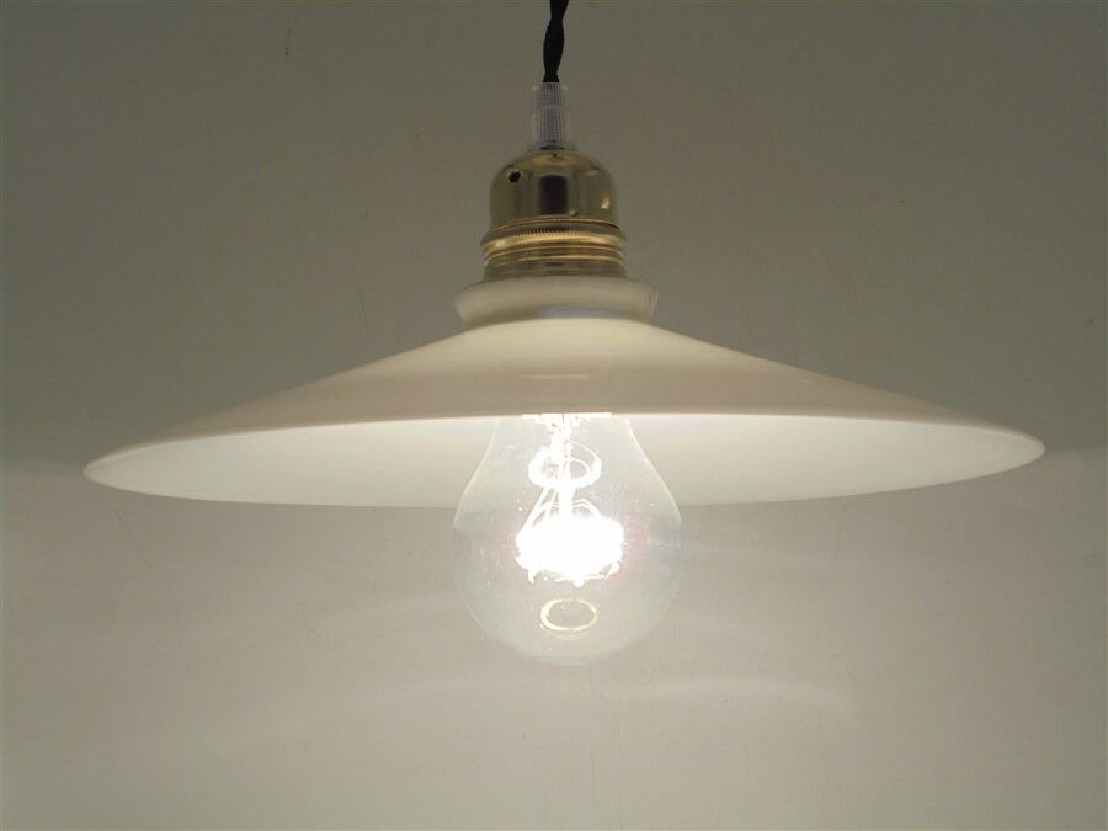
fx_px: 1568
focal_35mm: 49
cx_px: 554
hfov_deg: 38.9
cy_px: 416
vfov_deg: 29.7
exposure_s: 1/160
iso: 100
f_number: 4.8
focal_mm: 8.9
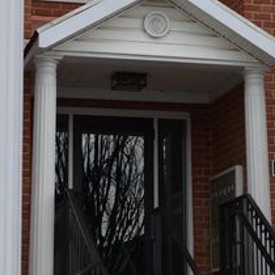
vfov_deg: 12.6
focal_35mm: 139
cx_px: 147
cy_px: 160
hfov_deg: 12.6
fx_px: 1249
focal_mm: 46
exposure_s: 1/250
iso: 100
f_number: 8
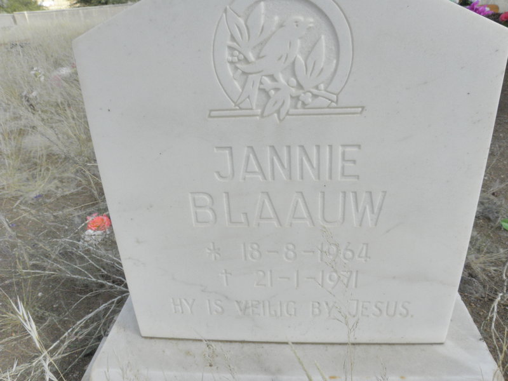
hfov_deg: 67.3
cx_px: 254
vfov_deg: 53.1
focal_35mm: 26
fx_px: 382
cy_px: 190
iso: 200
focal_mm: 4.6
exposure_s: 1/640
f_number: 6.3
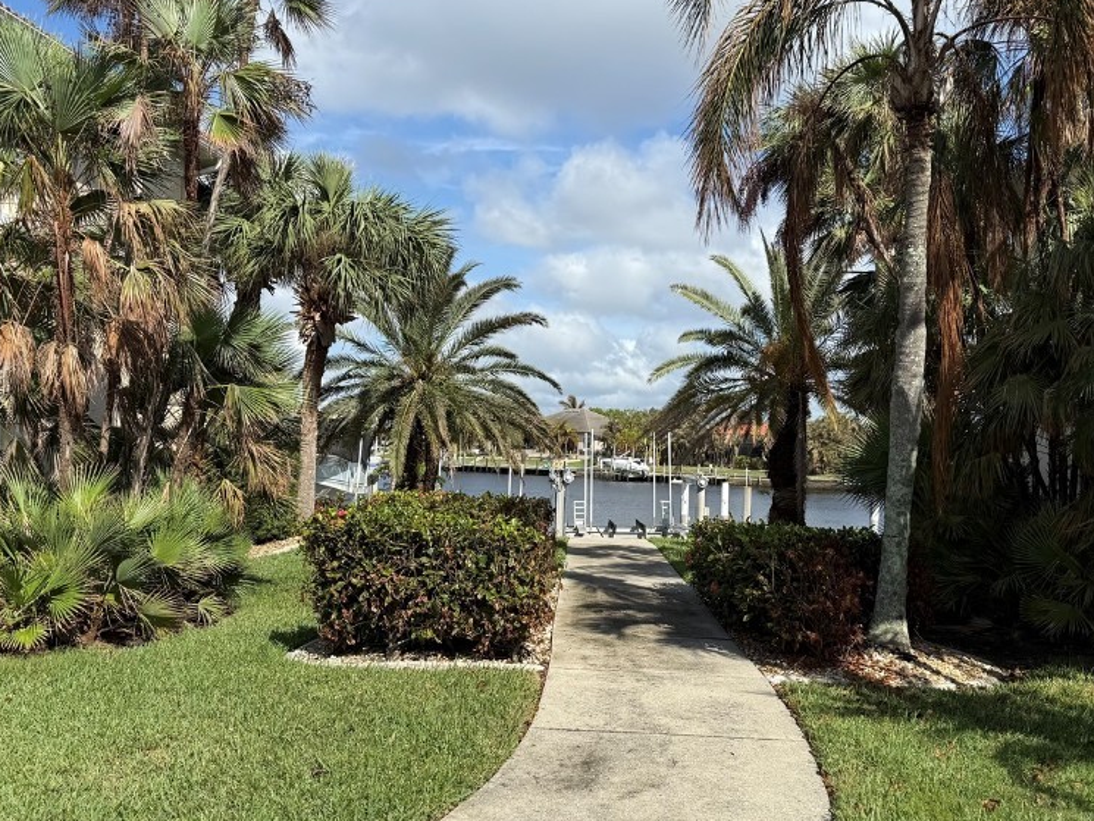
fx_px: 1043
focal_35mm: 33
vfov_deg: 42.8
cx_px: 583
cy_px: 476
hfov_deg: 55.3
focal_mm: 6.76
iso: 80
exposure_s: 1/5319
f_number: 1.78
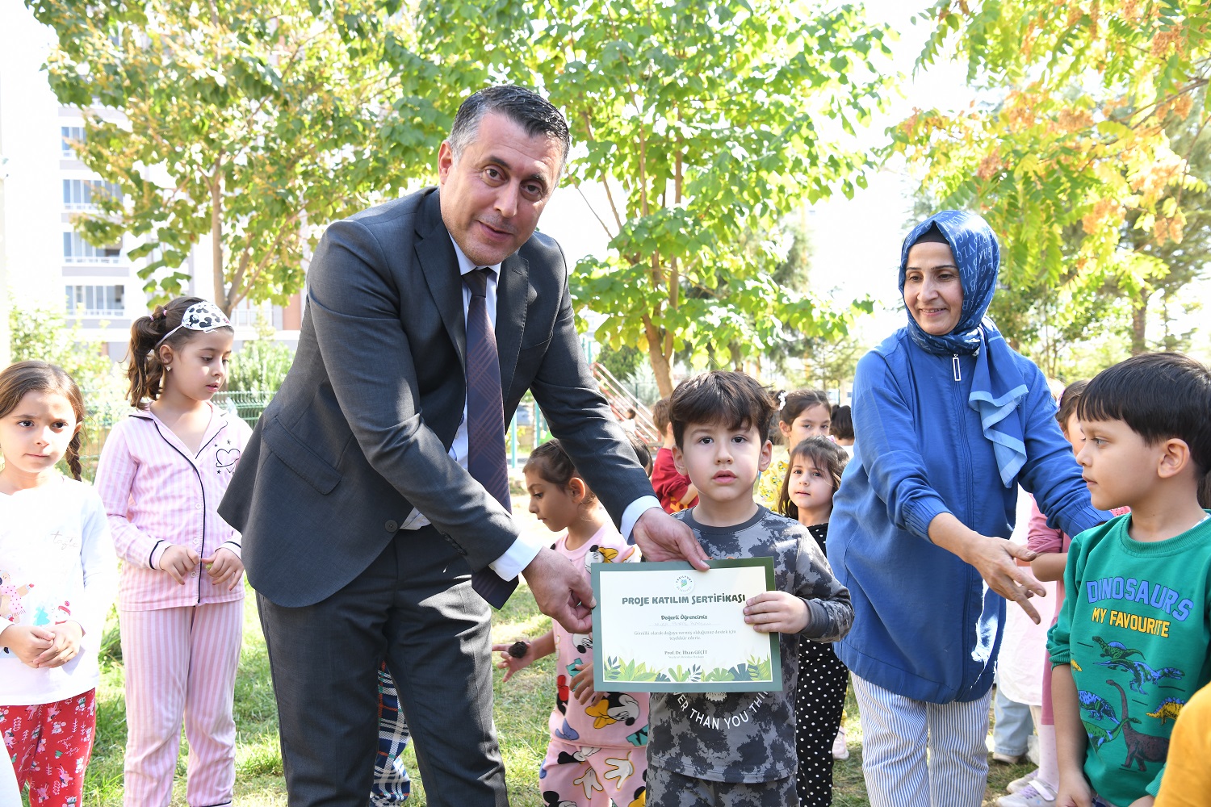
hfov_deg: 55.8
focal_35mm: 34
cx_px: 606
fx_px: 1144
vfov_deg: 38.9
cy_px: 404
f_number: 5.6
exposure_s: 1/160
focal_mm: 34
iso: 400
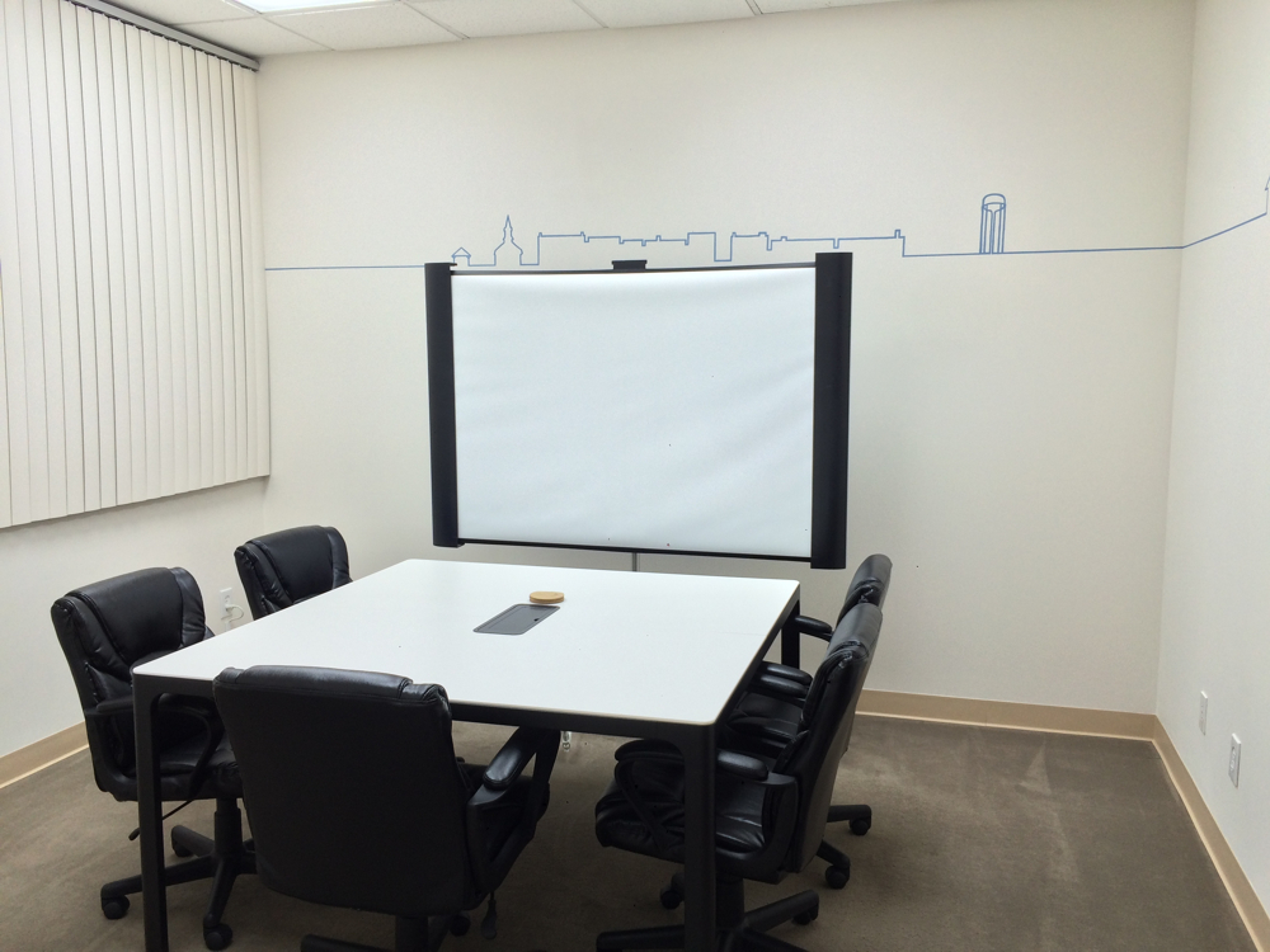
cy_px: 476
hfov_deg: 61.7
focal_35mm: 29
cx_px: 635
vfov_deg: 48.2
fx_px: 1064
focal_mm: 4.15
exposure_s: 1/60
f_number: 2.2
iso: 50
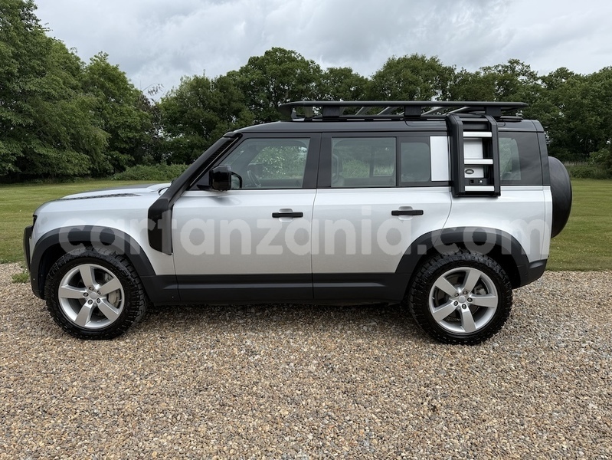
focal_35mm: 24
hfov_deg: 71.6
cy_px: 230
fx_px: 425
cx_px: 306
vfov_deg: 56.9
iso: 80
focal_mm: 6.76
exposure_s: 1/3759
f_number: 1.78
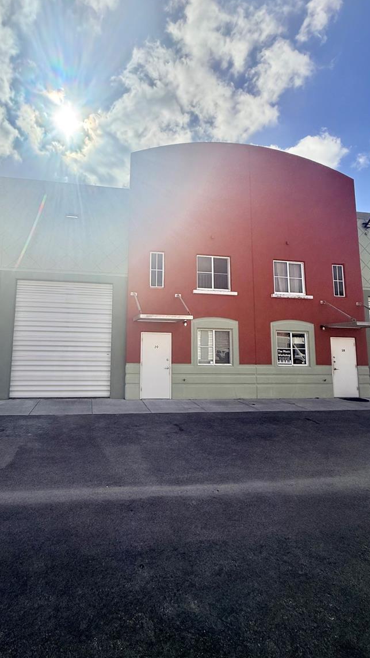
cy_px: 314
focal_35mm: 16
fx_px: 279
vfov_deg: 99.3
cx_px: 130
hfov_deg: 65.6
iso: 80
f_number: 2.2
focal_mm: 2.22
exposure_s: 1/5155
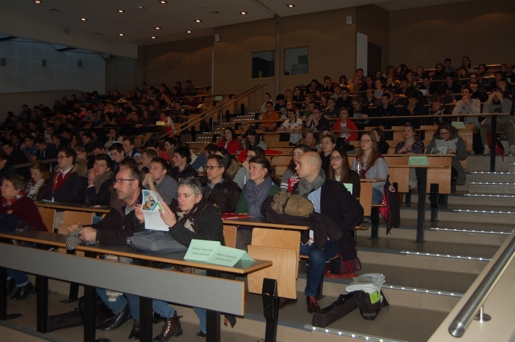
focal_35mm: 33
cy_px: 171
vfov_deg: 39.9
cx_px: 258
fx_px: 472
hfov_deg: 57.3
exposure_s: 1/60
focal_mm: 22
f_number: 3.8
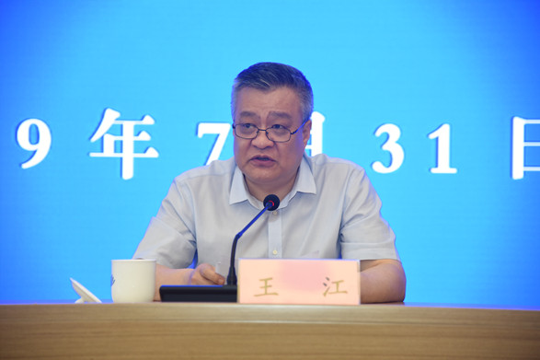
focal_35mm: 95
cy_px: 180
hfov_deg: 21.5
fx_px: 1425
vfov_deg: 14.4
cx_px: 270
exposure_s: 1/160
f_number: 4
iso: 1250
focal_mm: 95
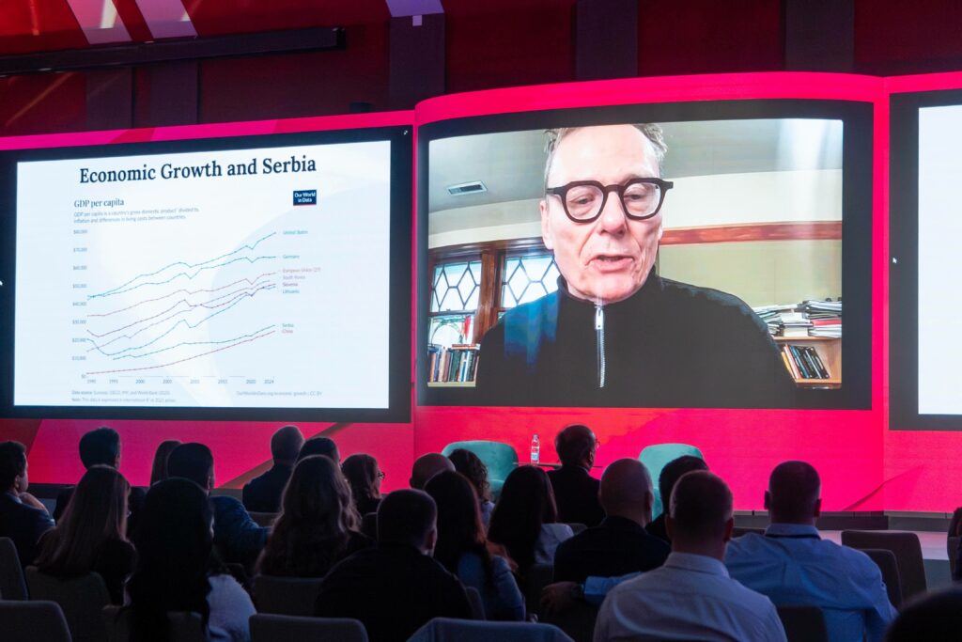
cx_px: 481
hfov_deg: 27.7
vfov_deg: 18.7
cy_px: 321
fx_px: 1951
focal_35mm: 73
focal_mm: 49
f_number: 5
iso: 4000
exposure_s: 1/250
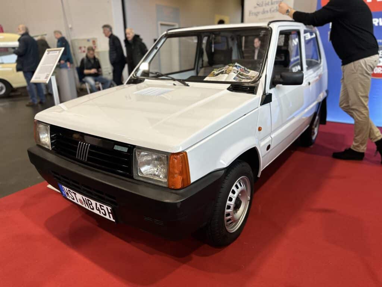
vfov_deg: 56.8
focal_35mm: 24
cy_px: 144
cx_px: 191
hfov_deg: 71.6
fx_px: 265
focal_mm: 6.86
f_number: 1.78
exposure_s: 1/113
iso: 250
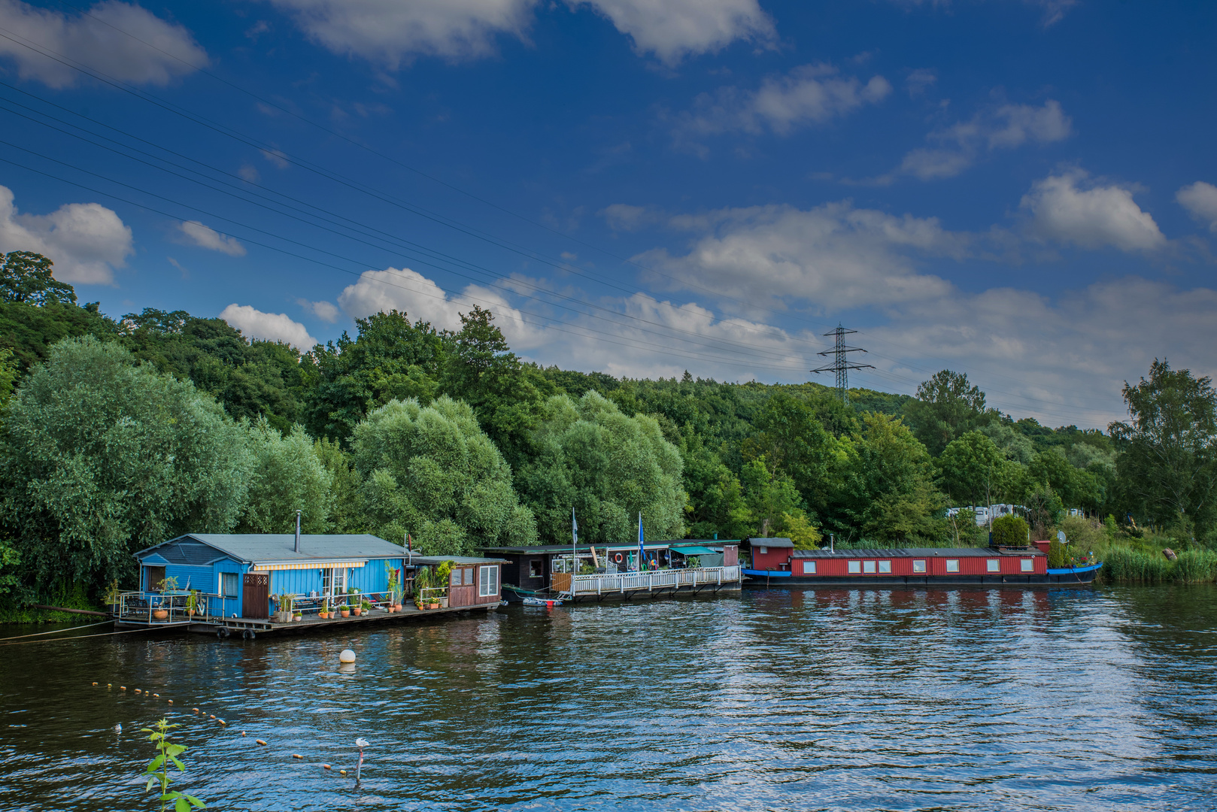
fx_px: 1184
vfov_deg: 37.9
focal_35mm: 35
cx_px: 608
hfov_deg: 54.4
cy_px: 406
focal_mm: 35
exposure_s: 1/500
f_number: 11
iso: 320
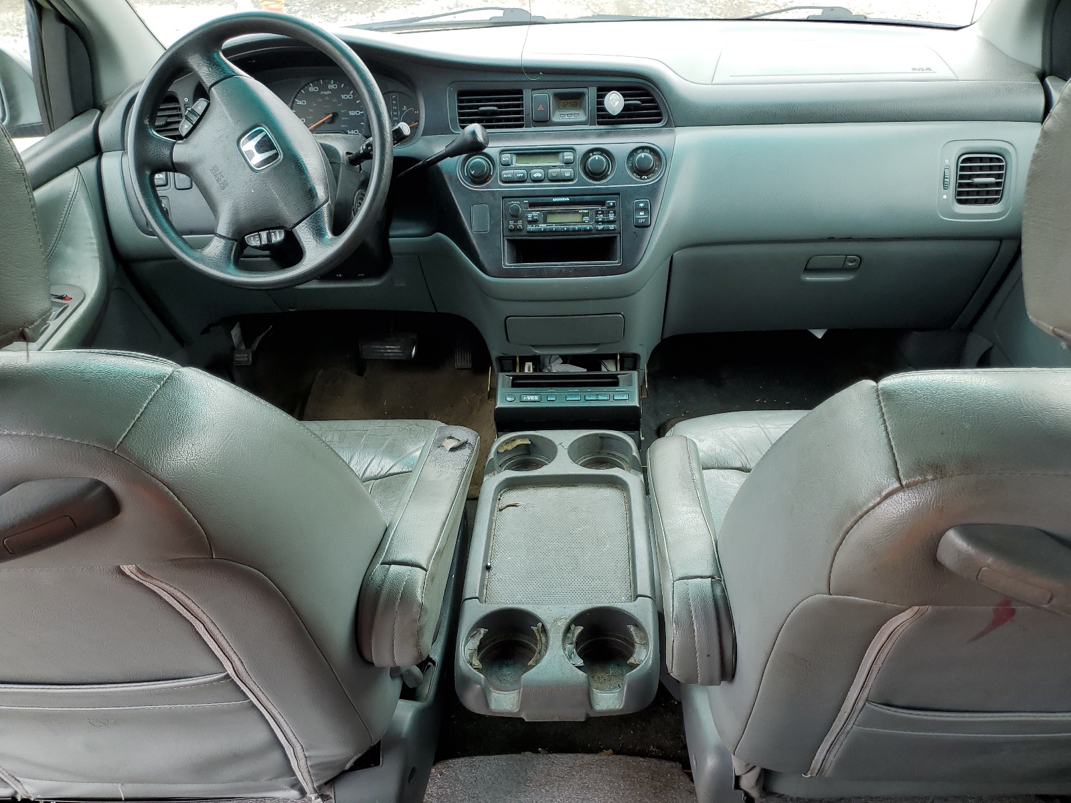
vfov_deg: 53.1
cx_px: 536
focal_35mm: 26
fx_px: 804
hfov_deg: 67.3
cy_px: 402
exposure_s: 1/238
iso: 50
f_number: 1.5
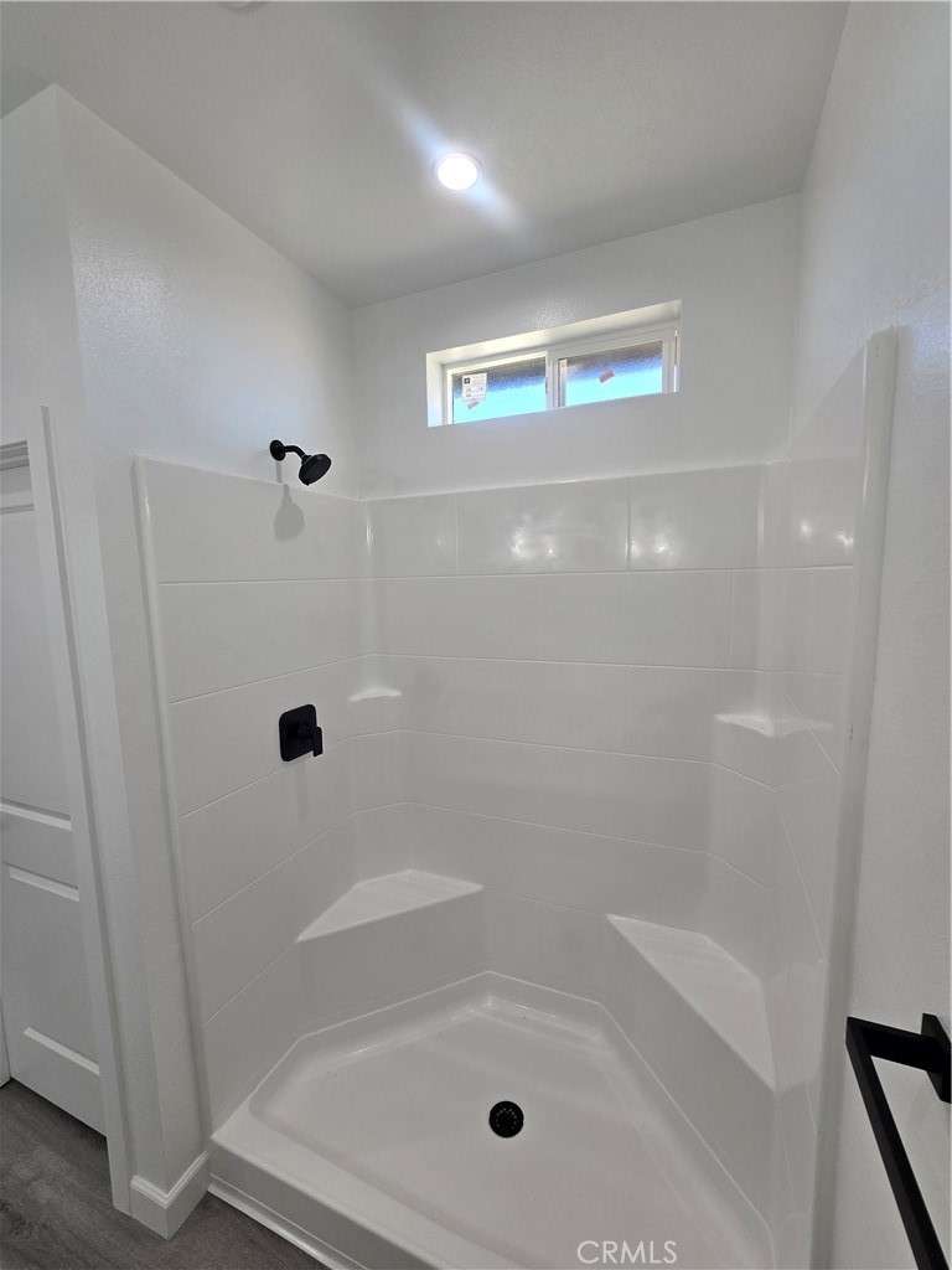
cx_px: 476
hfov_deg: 89.9
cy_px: 635
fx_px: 477
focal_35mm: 13
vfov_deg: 106.2
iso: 64
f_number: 2.2
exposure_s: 1/120
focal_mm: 2.2
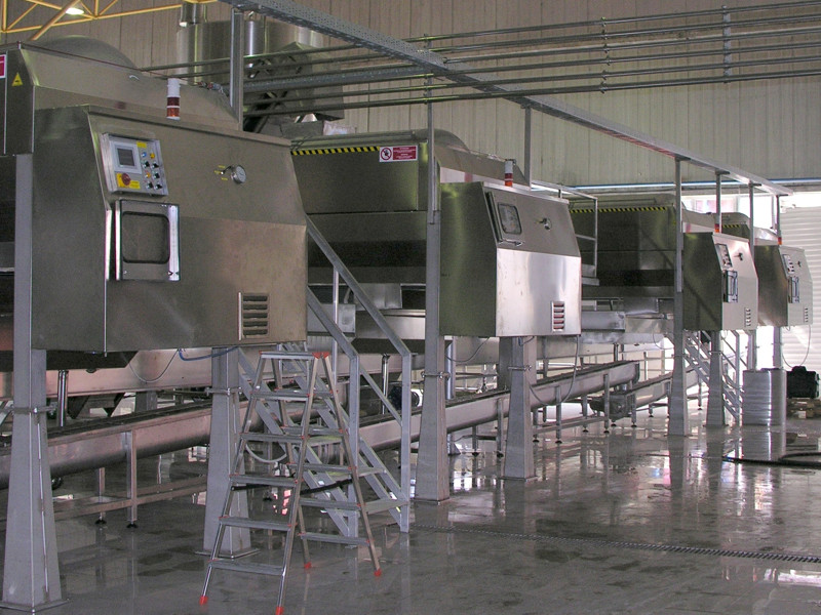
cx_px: 410
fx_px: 830
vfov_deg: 40.7
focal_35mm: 35
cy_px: 308
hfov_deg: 52.6
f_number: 2.8
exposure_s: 1/60.1
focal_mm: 8.9
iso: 121
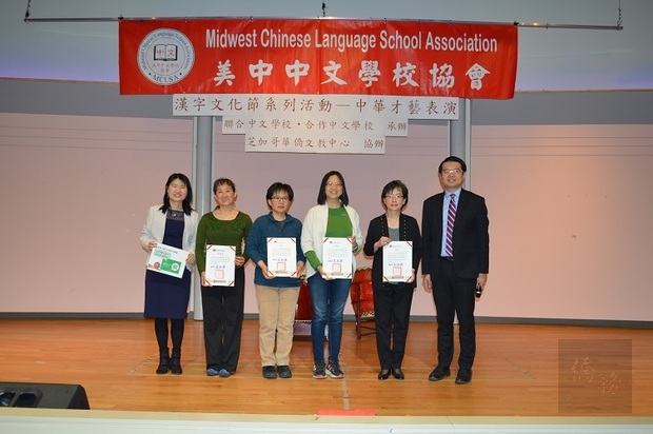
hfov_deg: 57.3
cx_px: 326
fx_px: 598
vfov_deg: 39.9
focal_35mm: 33
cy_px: 217
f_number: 3.8
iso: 560
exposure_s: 1/60
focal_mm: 22
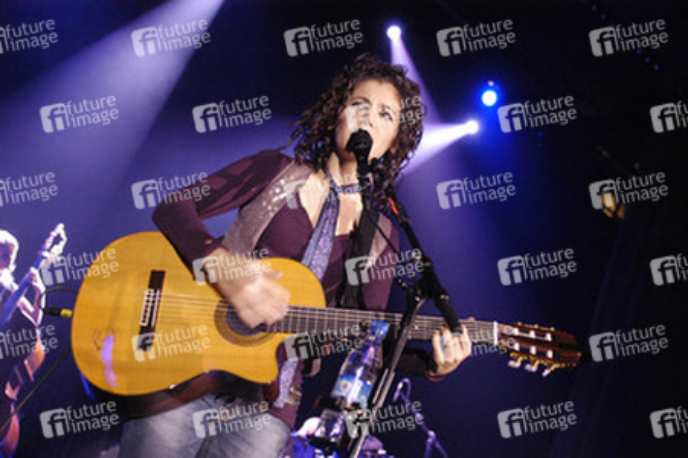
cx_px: 344
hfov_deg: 37.9
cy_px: 229
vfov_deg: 25.7
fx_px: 1003
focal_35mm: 52
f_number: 2.8
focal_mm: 35
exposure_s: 1/45
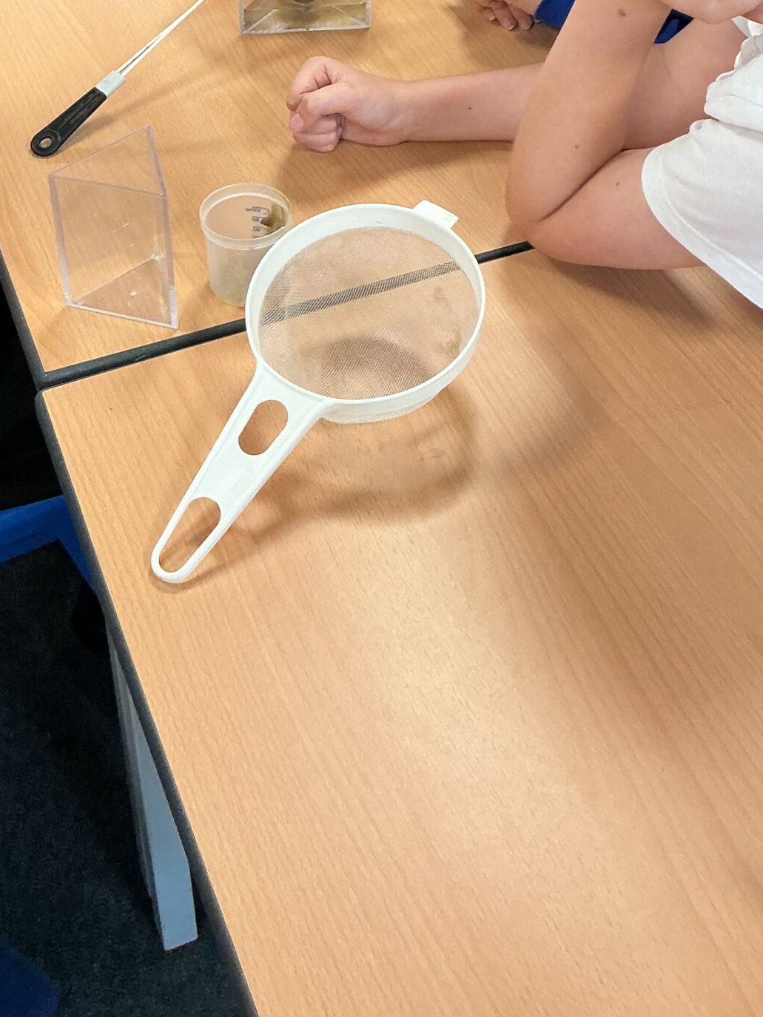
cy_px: 72
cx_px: 240
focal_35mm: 54
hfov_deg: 26.8
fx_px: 1587
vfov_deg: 33.4
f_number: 1.8
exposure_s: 1/60
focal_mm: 3
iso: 100
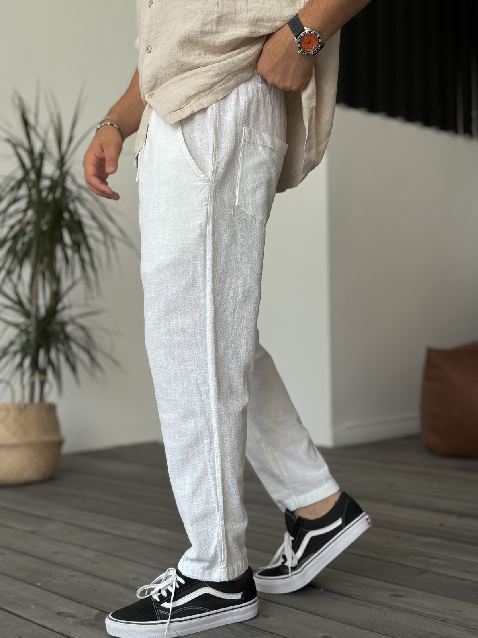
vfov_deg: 39.7
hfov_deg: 30.3
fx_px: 884
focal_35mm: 48
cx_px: 239
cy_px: 319
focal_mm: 6.76
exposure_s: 1/180
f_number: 1.8
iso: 64
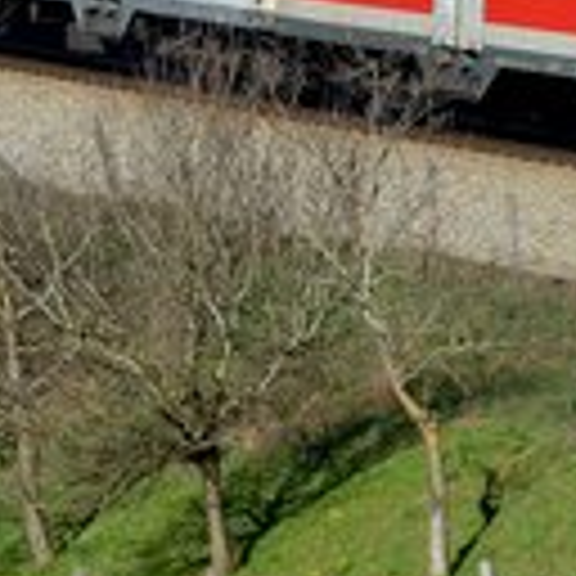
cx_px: 1395
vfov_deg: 2.8
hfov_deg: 2.7
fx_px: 11973
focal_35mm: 636
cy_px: -76
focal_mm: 80
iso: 200
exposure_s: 1/1600
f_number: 5.6
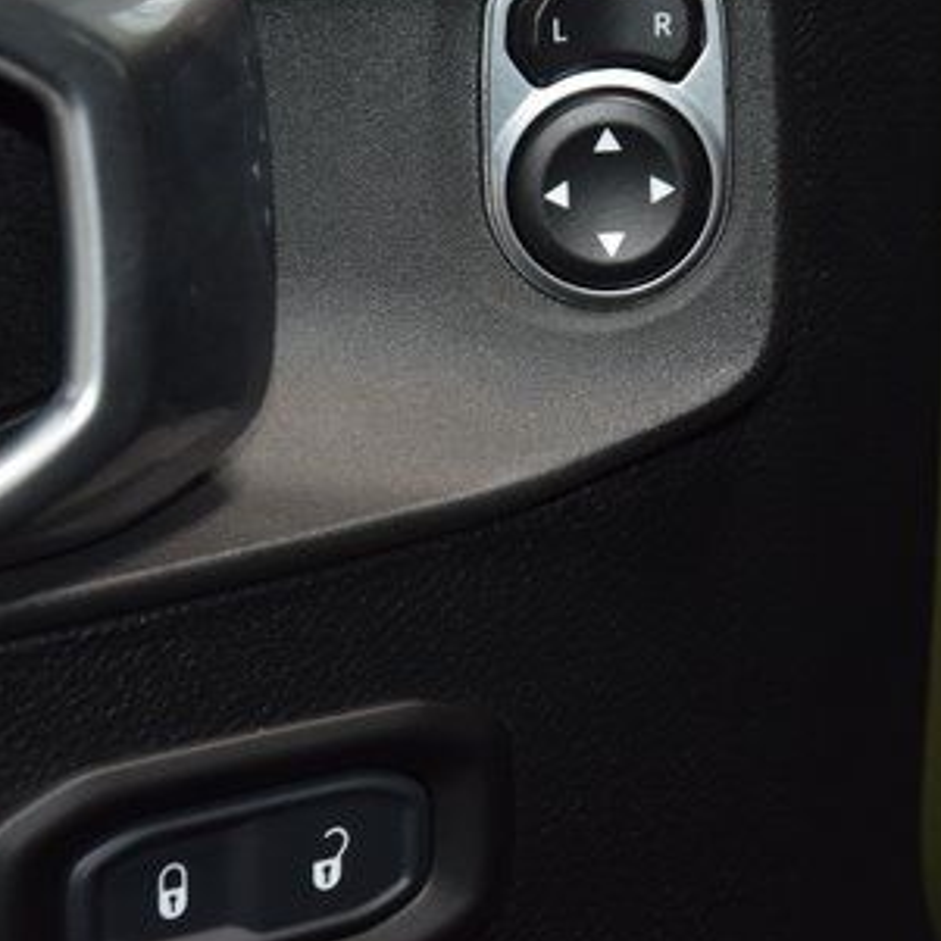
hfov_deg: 13.4
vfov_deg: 13.4
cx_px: 591
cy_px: 374
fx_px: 3998
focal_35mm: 130
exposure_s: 1/60
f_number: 4.5
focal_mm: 48
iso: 1000
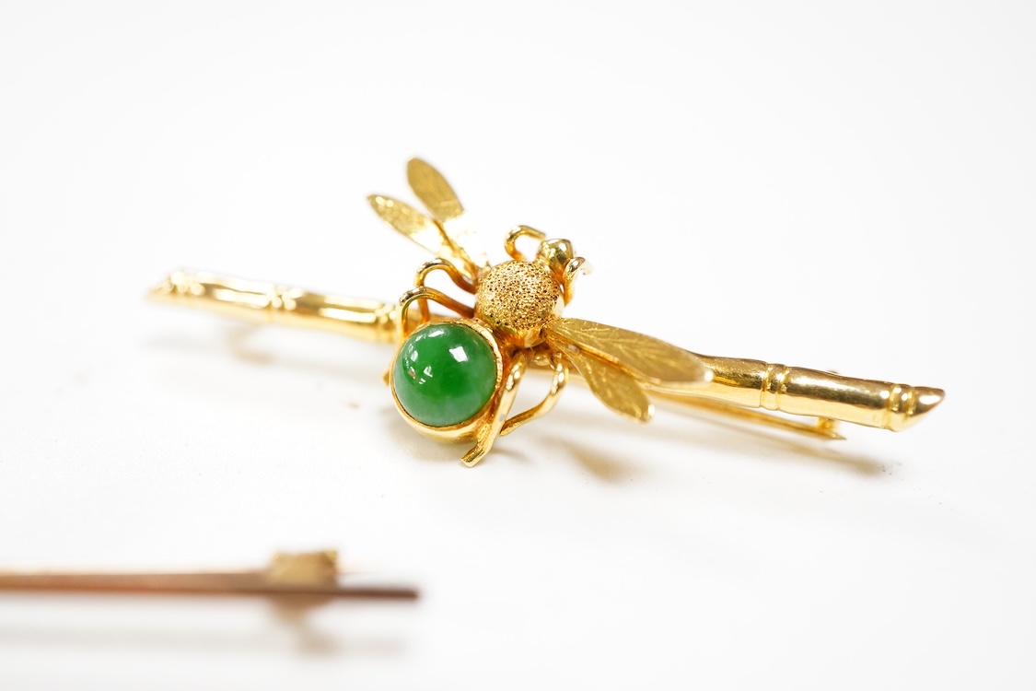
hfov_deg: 43.6
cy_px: 346
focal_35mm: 45
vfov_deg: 29.9
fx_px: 1295
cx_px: 518
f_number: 5
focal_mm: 30
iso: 2500
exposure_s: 1/160
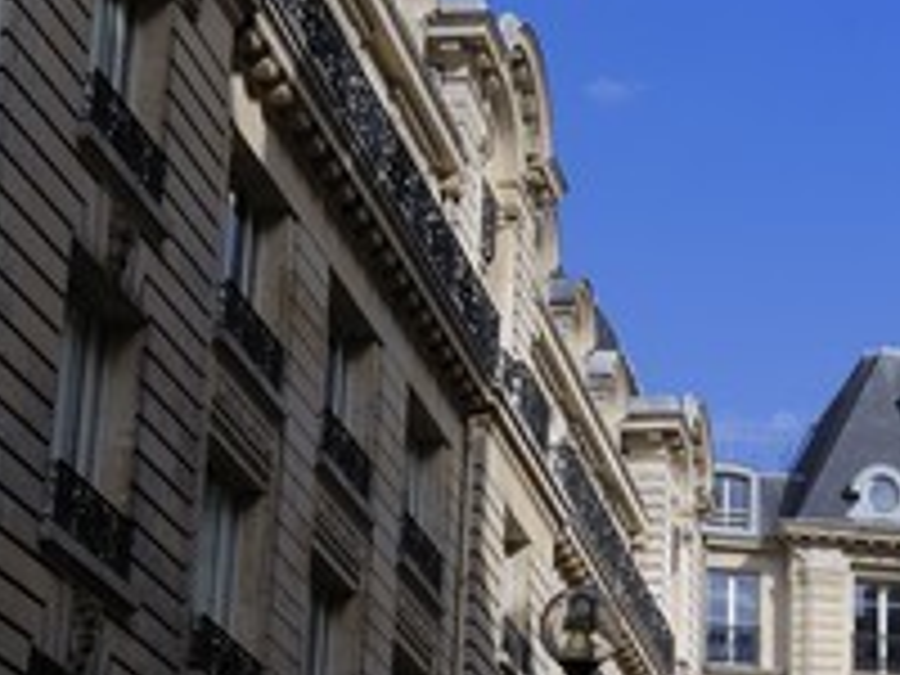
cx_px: 896
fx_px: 2626
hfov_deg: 18.9
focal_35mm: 101
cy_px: 468
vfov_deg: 14.6
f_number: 11
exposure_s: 1/200
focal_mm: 50
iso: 200
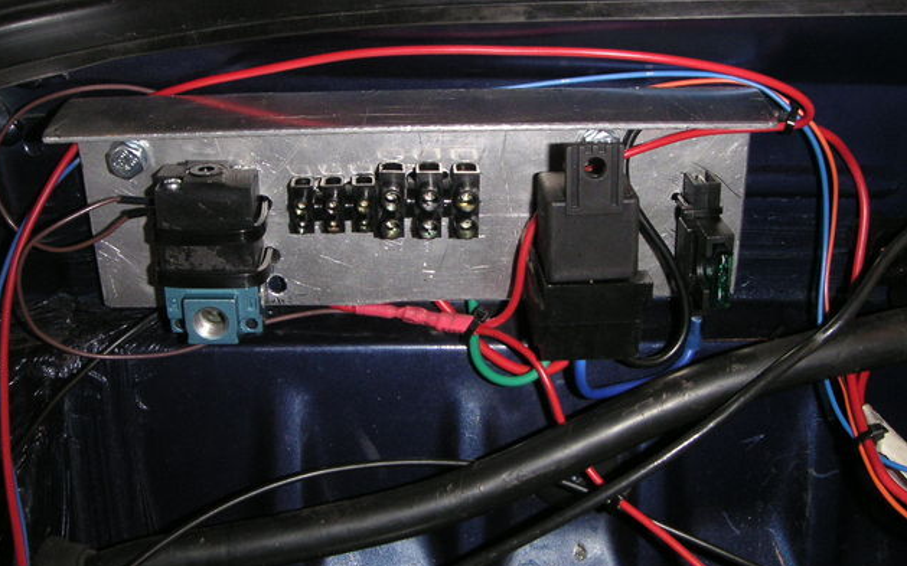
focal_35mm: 41
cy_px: 264
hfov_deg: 48.2
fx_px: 1013
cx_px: 447
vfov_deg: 31.2
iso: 160
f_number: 6.7
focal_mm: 6
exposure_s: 1/45
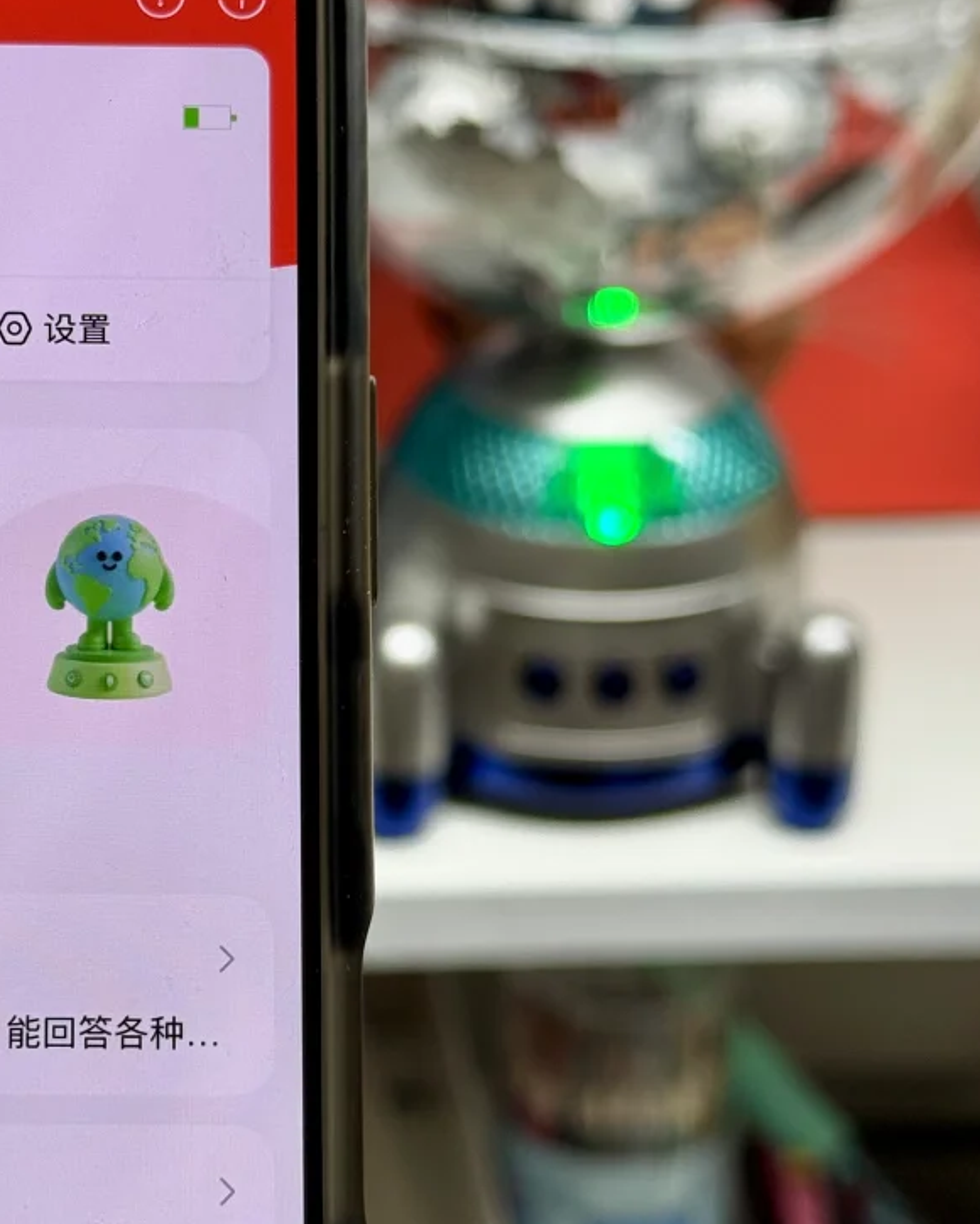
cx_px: 133
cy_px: 616
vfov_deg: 20.6
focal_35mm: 93
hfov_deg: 16.4
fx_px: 3372
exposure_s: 1/100
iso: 50
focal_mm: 6.76
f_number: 1.78
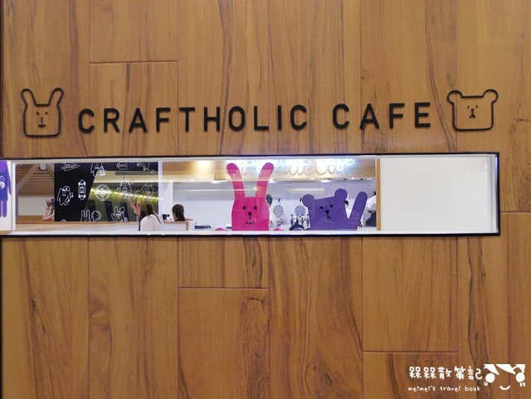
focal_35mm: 50
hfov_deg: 38.2
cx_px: 266
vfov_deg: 29.1
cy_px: 200
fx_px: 768
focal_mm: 25
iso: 200
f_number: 5.3
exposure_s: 1/15
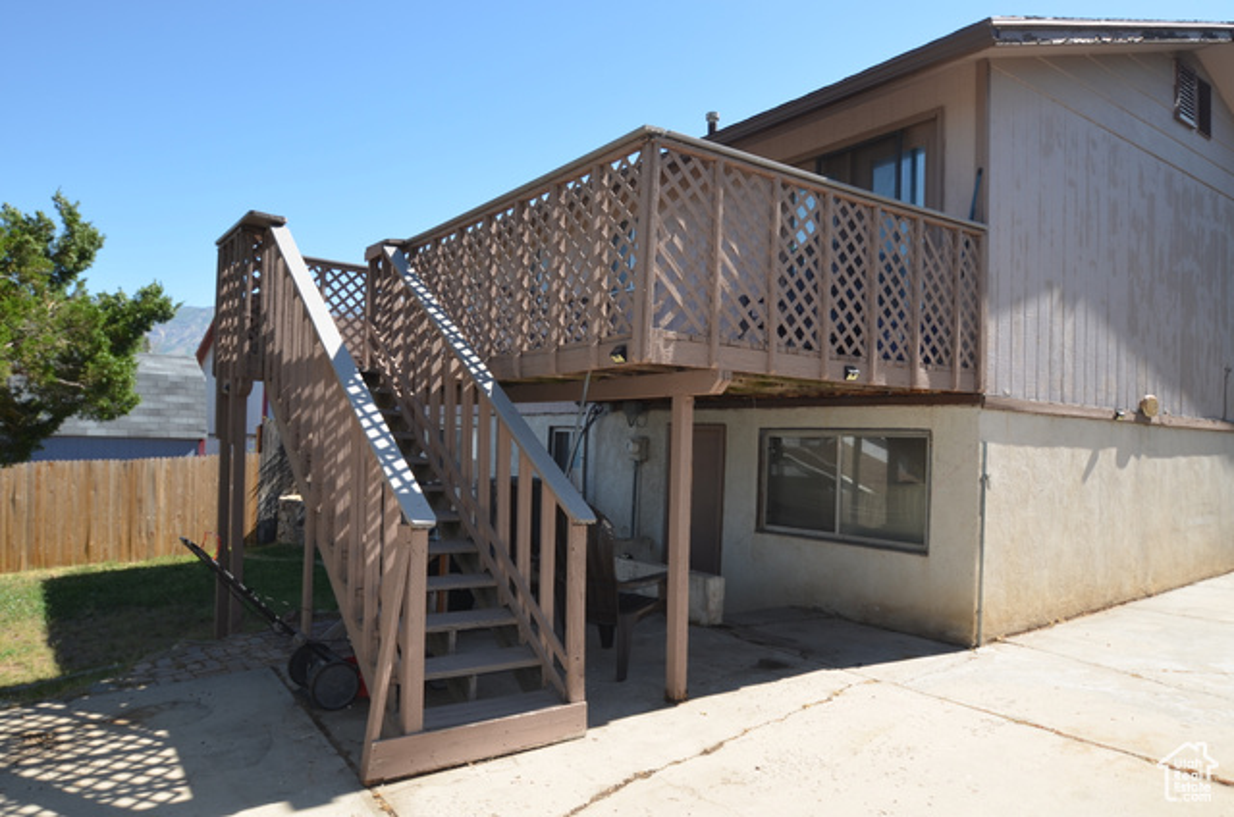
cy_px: 408
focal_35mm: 24
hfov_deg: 73.8
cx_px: 617
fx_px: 821
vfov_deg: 52.9
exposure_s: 1/200
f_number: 7.1
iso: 100
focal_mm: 16
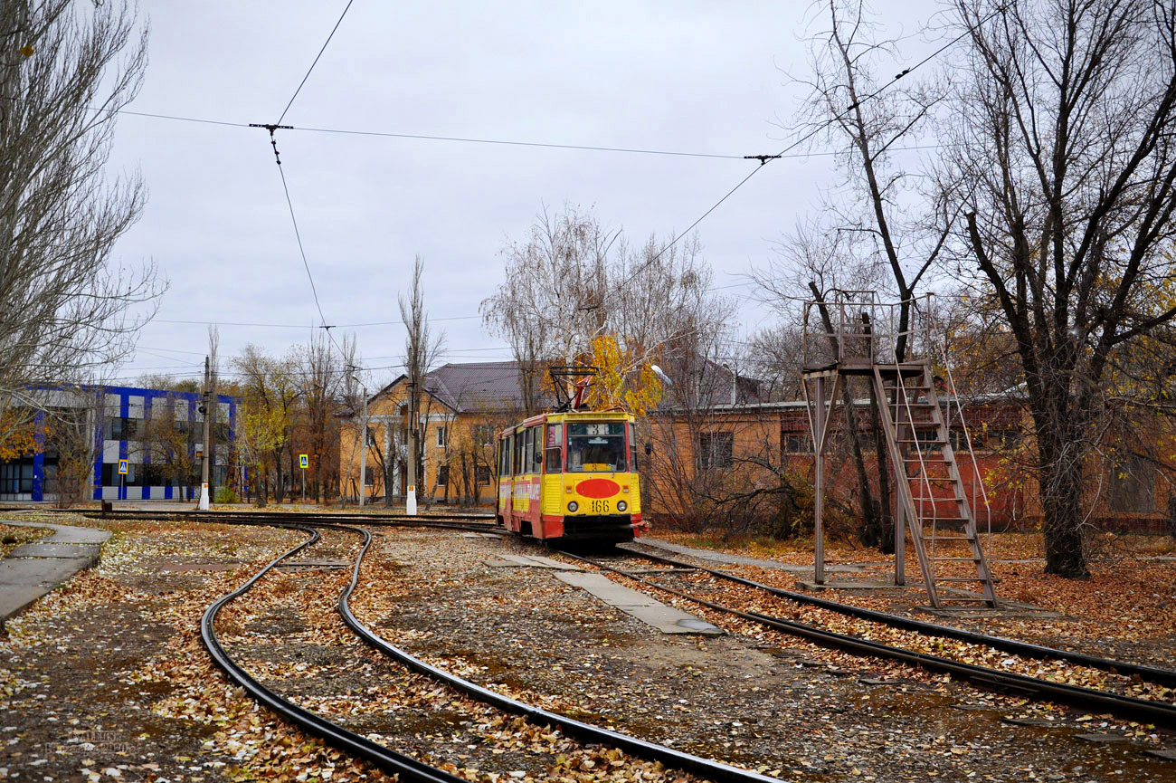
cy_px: 392
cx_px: 588
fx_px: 1371
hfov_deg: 46.4
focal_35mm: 42
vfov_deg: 31.9
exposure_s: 1/250
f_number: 5.6
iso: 360
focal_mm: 28
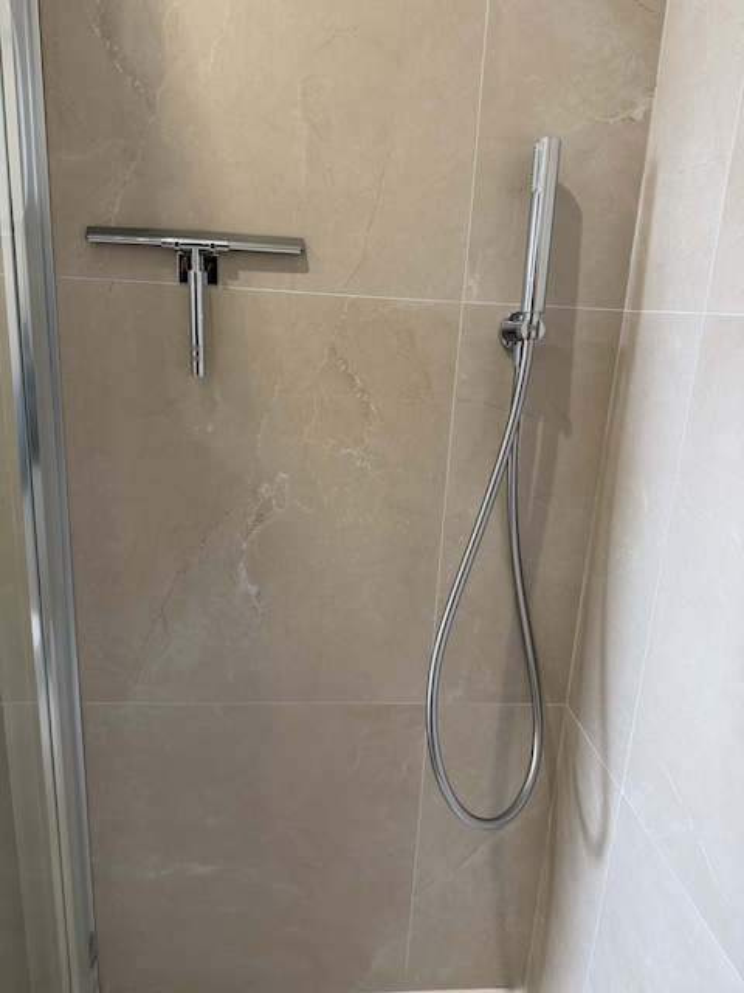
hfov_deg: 56.8
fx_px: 688
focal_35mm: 24
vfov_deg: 71.6
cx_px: 372
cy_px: 496
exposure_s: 1/69
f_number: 1.78
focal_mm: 6.76
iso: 200
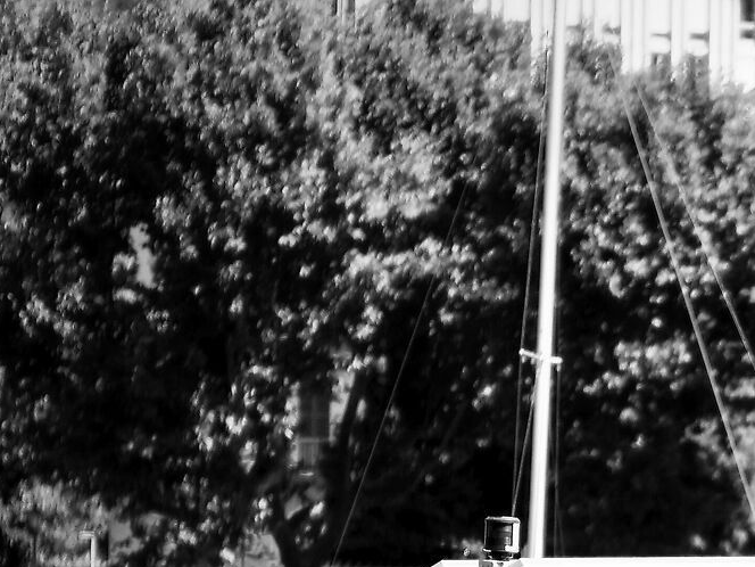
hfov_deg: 6.3
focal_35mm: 311
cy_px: 896
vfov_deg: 4.7
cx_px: 1148
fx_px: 6783
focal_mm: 43
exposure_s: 1/4000
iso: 200
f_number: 1.7
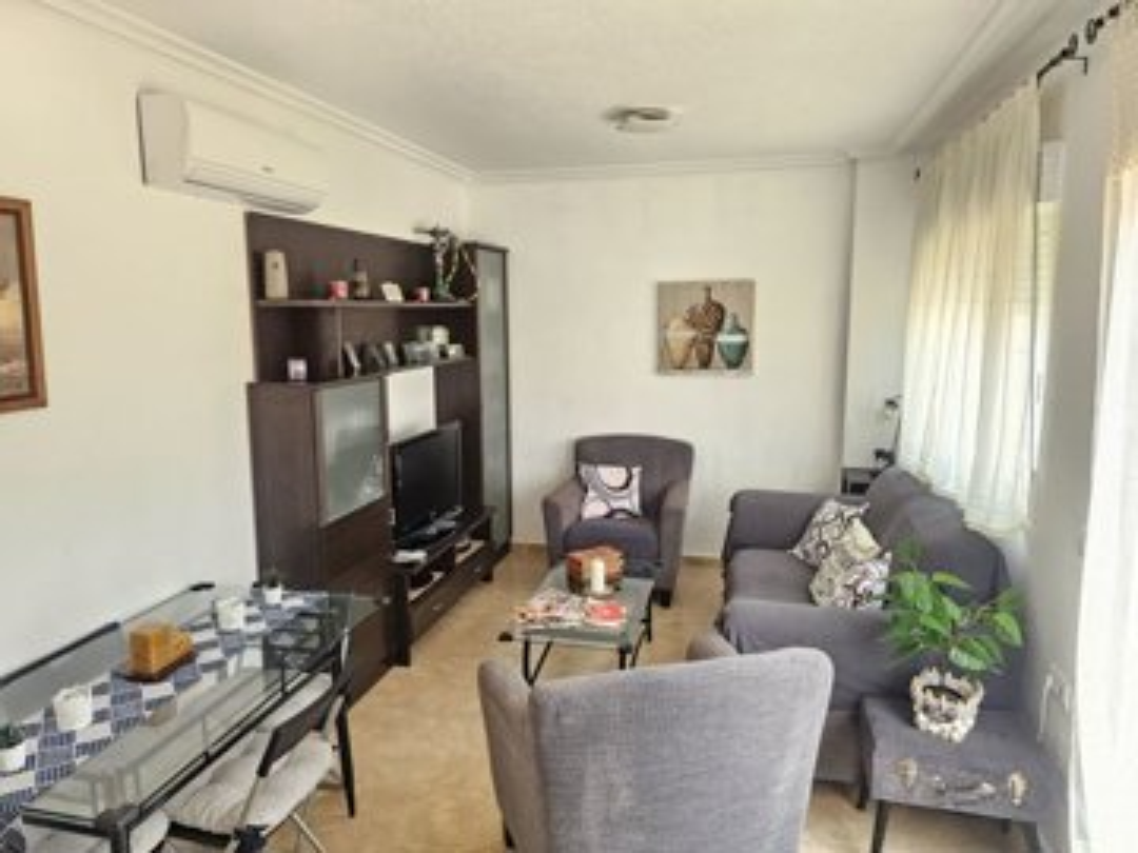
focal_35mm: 23
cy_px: 426
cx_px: 569
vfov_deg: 58.9
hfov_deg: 73.9
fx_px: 756
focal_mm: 6.3
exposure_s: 1/180
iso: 200
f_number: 1.7
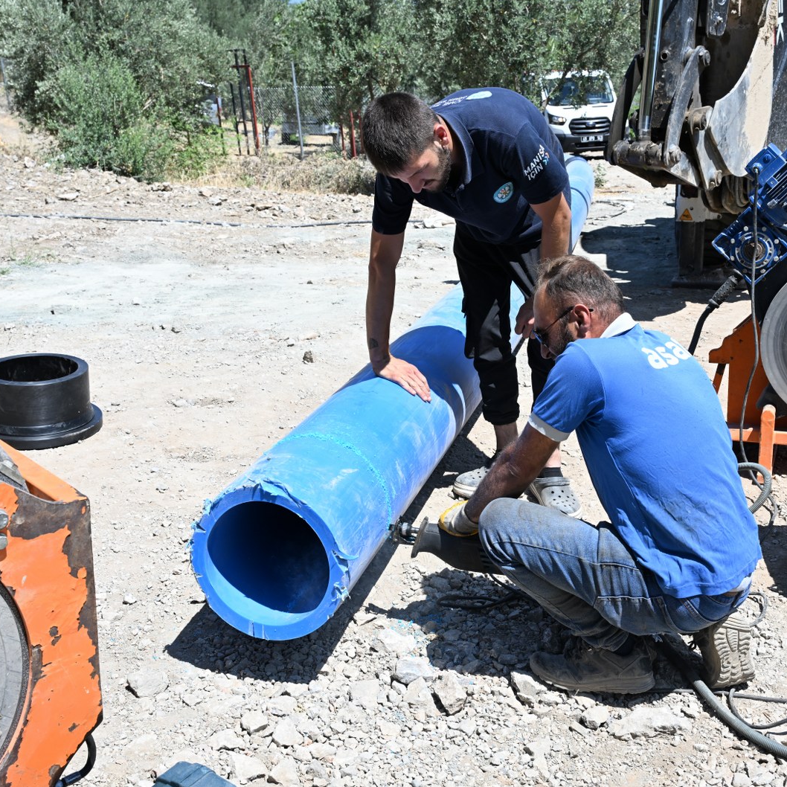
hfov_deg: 37.5
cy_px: 391
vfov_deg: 37.6
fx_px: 1157
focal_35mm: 45
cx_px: 432
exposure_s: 1/320
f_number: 9
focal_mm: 35
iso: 200
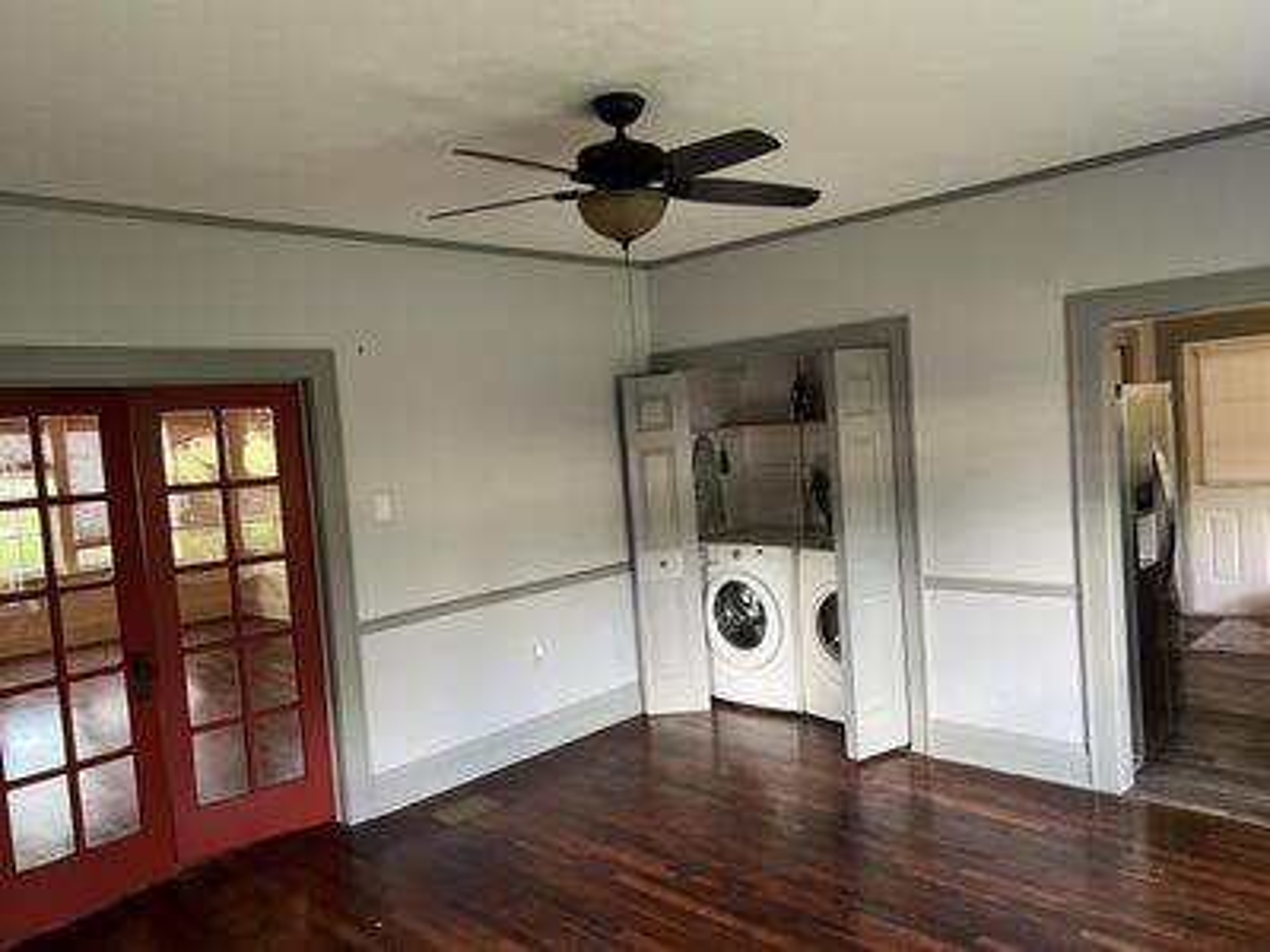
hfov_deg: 67.3
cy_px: 476
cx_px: 635
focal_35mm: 26
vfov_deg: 53.1
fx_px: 954
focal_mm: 5.7
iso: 200
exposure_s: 1/60
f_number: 1.5
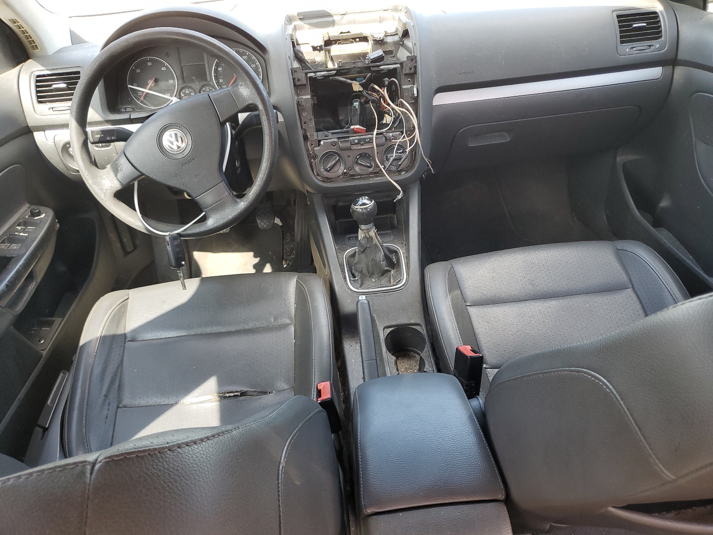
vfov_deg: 53.1
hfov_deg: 67.3
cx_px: 356
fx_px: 536
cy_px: 268
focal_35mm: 26
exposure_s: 1/100
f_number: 1.5
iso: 59
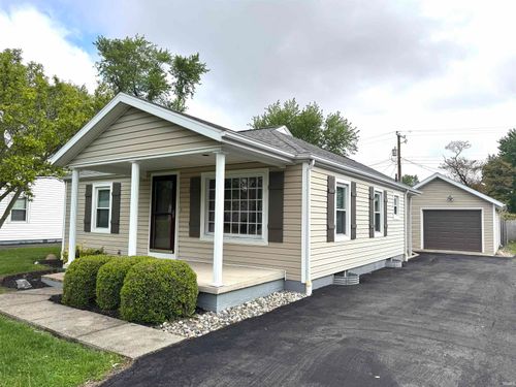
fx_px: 358
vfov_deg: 56.8
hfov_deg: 71.6
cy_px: 194
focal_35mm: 24
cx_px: 258
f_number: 1.78
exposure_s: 1/4310
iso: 80
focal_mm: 6.76
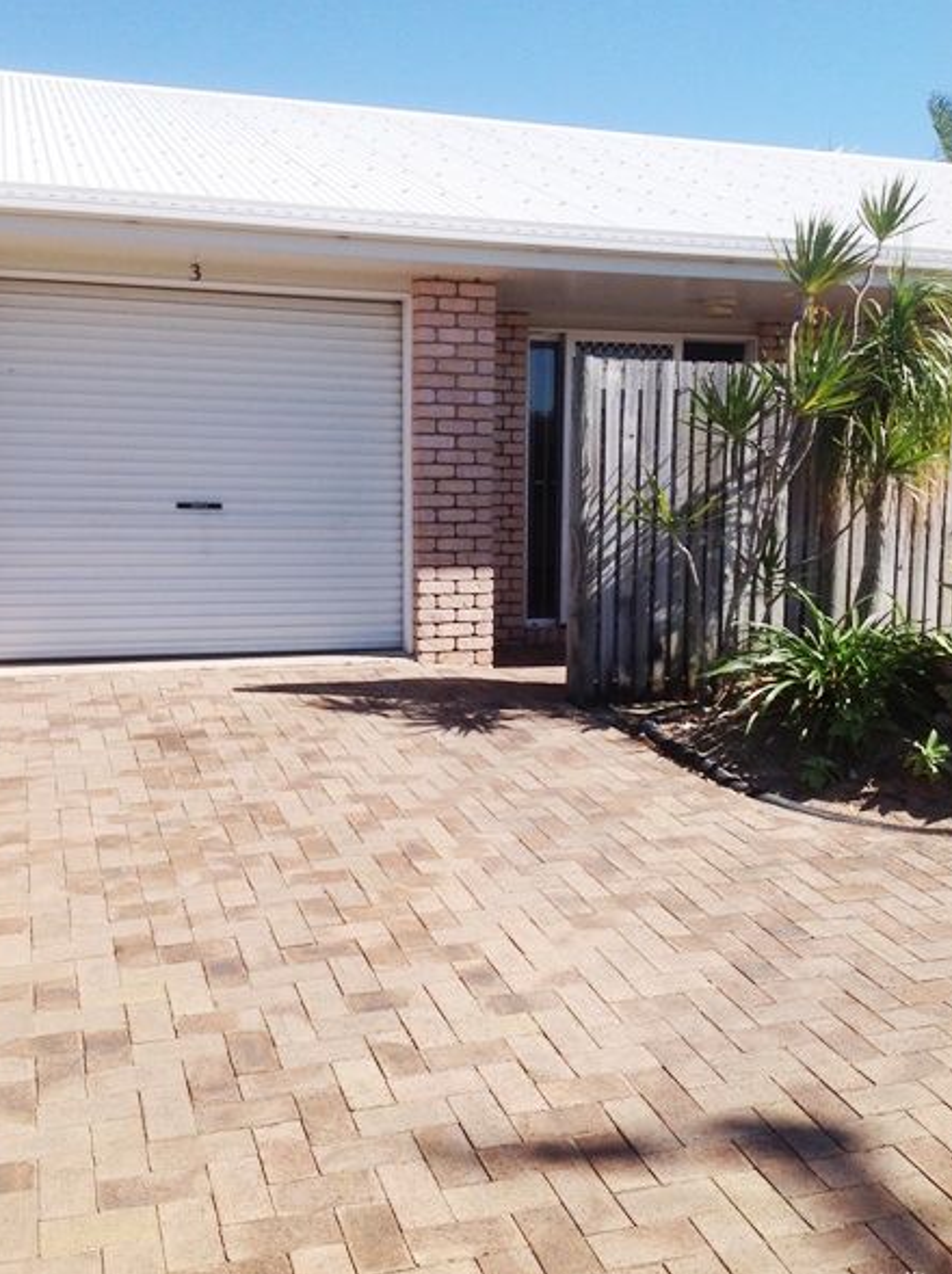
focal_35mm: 38
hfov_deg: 37.6
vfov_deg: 49.0
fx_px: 1397
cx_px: 463
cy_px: 651
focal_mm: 4.28
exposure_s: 1/1592
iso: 80
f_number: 2.4
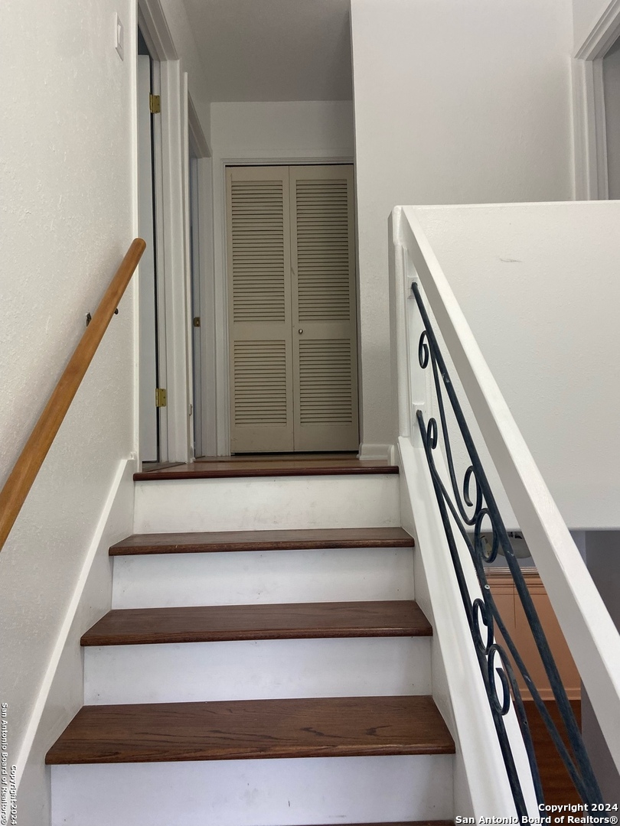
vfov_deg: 67.3
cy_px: 413
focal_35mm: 26
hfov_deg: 53.1
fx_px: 621
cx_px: 310
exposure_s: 1/120
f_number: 1.8
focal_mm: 4.25
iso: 125
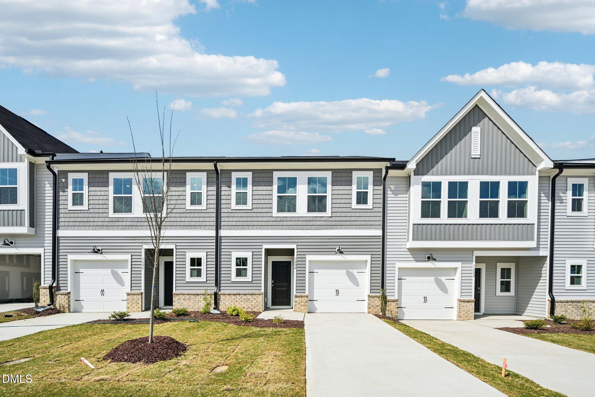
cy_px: 198
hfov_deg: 104.3
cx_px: 298
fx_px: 231
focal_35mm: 14
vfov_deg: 81.2
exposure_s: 1/640
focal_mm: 14
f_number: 8
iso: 100
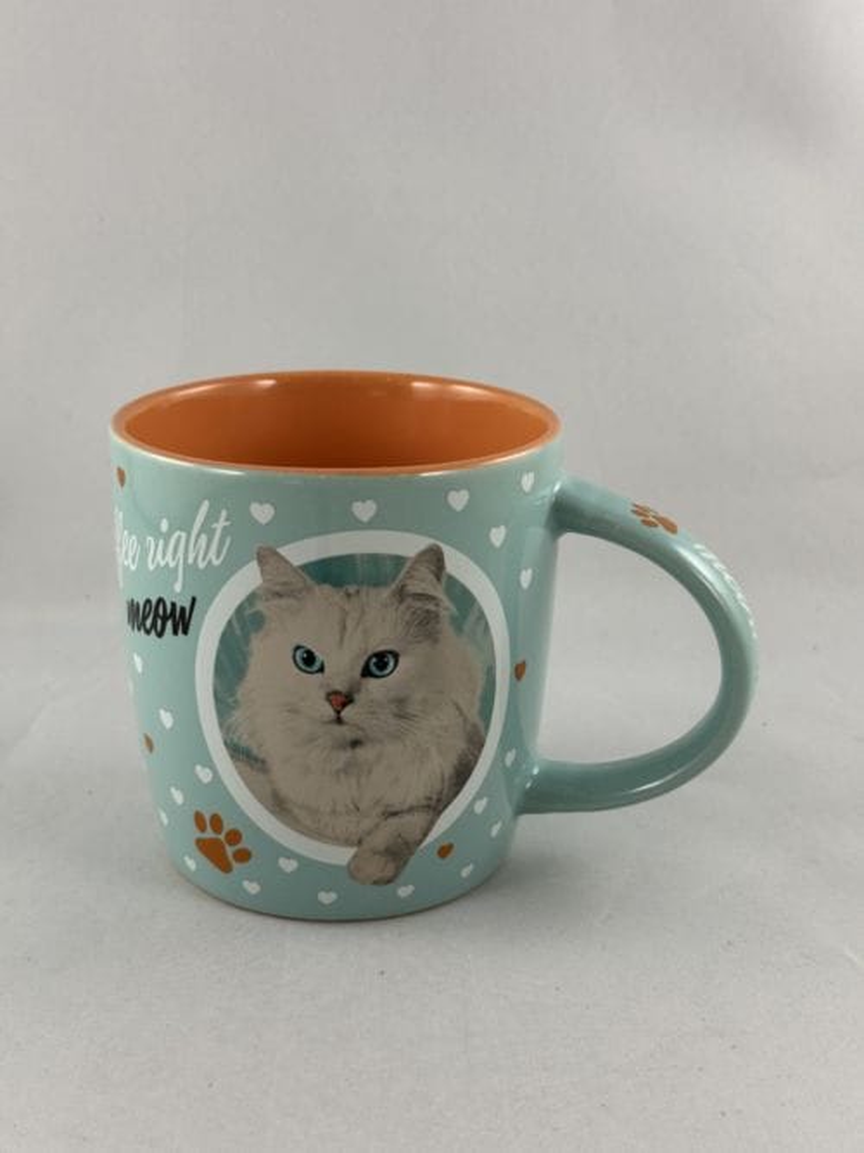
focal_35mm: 48
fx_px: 1598
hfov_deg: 30.3
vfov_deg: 39.7
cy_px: 576
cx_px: 432
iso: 50
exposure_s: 1/100
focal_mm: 6.86
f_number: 1.78
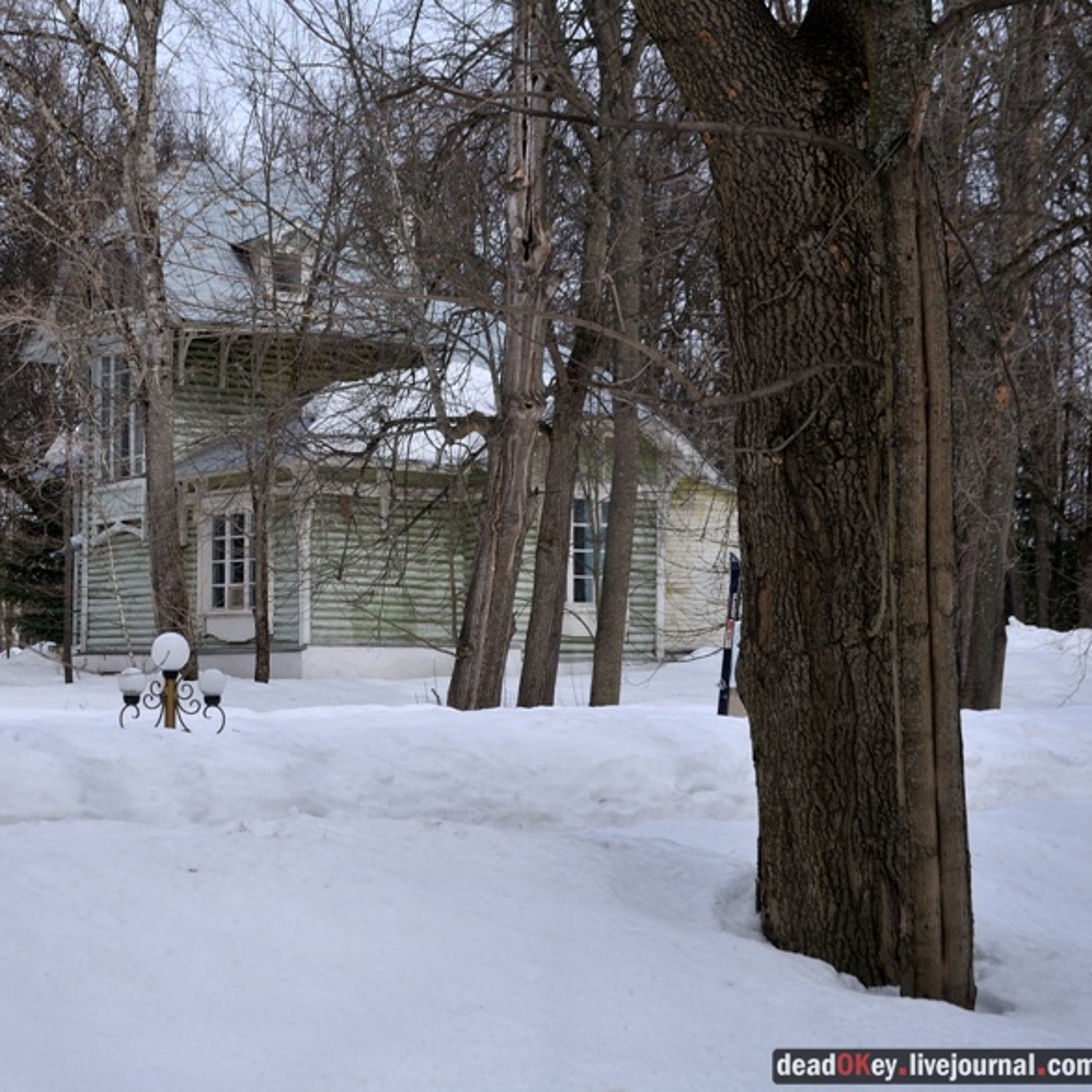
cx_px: 283
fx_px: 2784
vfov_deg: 22.2
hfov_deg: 22.0
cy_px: 546
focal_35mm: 78
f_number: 7.1
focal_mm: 40
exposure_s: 1/400
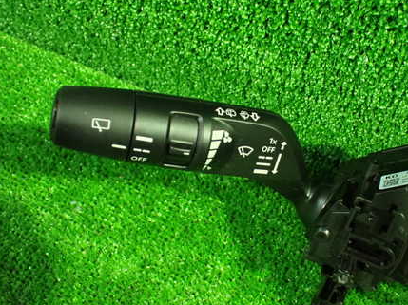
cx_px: 277
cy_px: 156
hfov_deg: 44.1
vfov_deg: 34.3
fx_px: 495
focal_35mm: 42
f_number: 2.3
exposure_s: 1/30
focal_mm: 5.4
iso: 1250
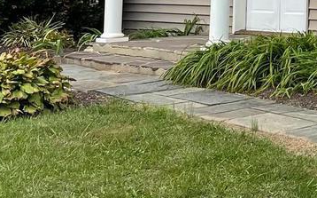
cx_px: 541
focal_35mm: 111
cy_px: -131
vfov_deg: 11.1
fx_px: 958
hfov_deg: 16.3
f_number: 1.6
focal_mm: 4.2
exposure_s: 1/1595
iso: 32
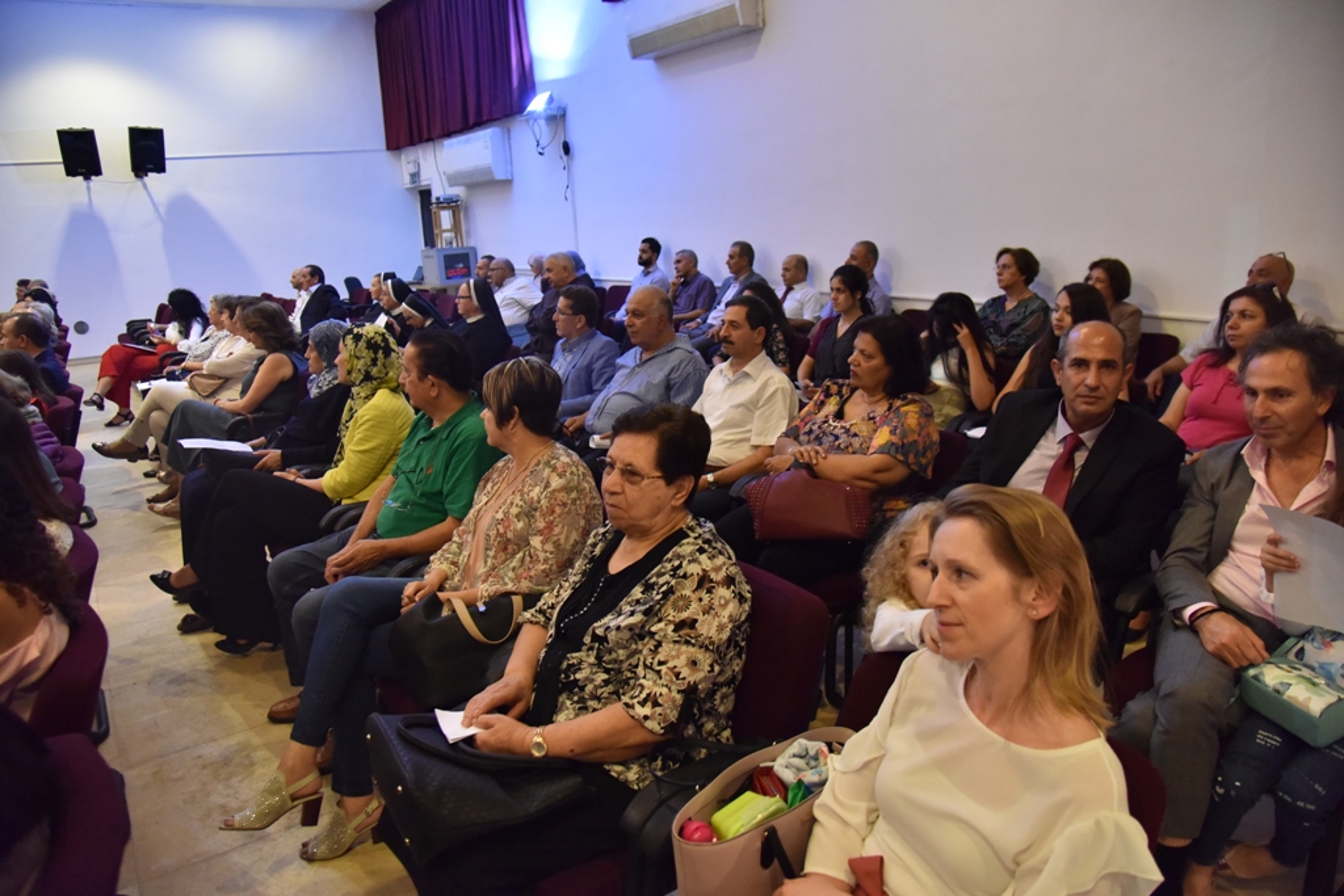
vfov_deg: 53.1
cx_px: 672
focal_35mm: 24
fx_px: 896
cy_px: 448
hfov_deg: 73.7
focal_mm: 24
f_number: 4
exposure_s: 1/50
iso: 3200
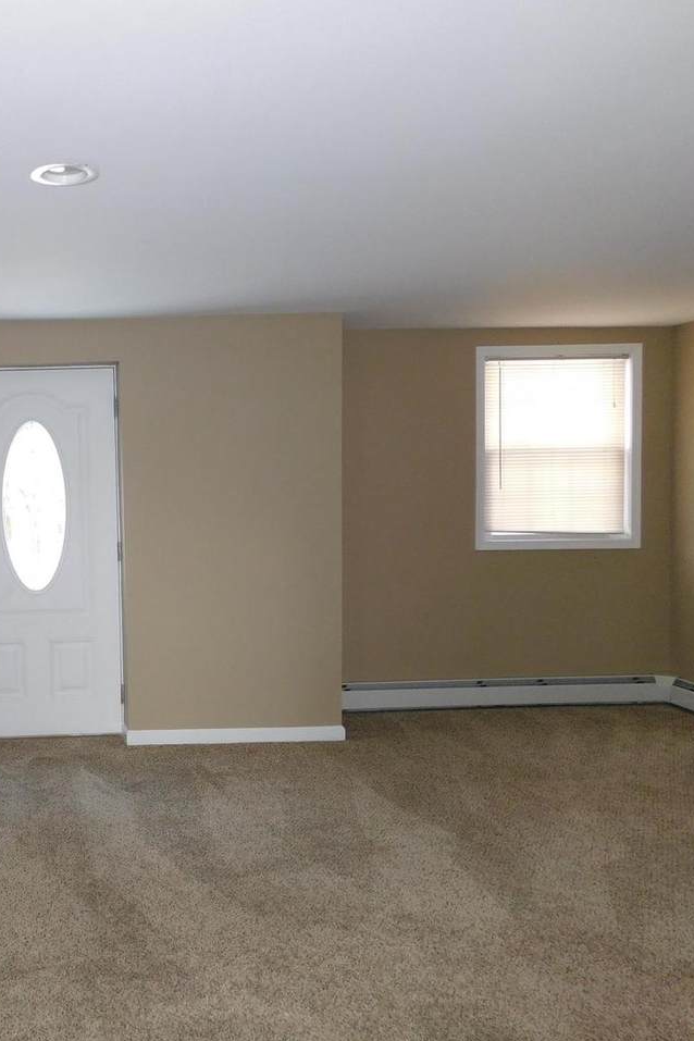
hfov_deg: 36.9
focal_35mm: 32
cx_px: 2
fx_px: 925
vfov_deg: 58.7
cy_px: 521
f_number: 3
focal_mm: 4
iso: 200
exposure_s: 1/30
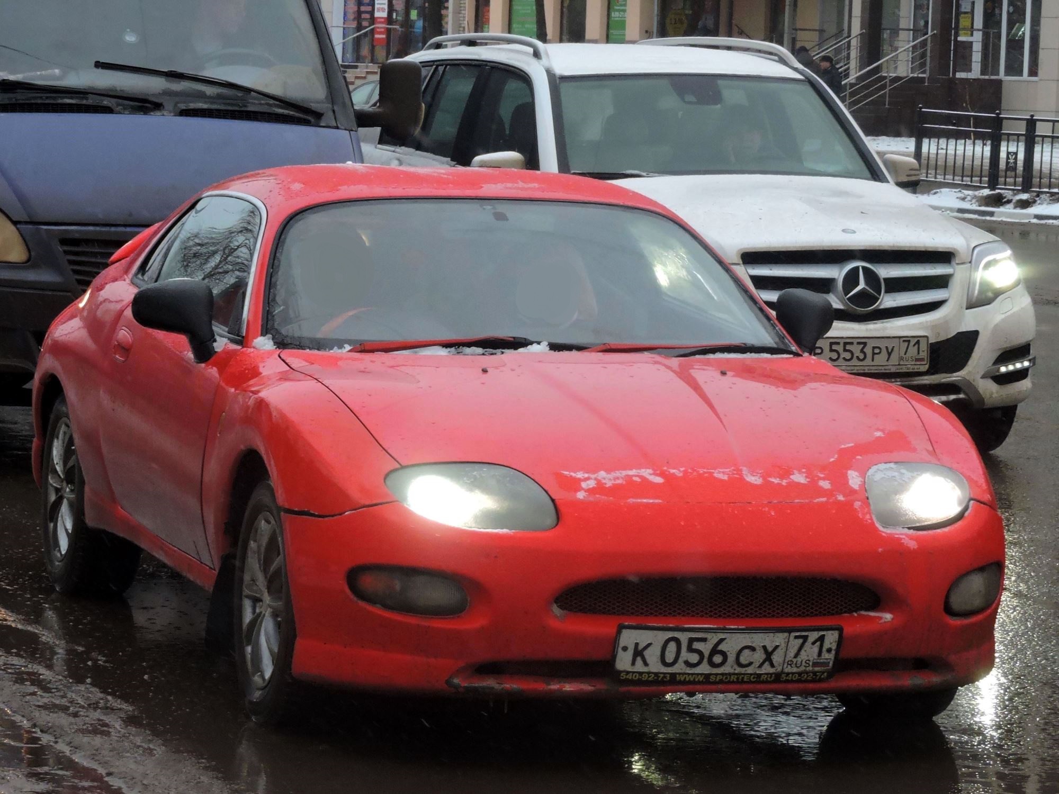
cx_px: 530
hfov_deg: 17.1
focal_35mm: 115
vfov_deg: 12.9
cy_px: 397
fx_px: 3518
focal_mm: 20.6
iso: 400
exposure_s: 1/160
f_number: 5
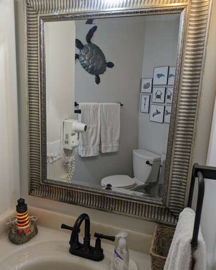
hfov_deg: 53.2
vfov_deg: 64.0
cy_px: 142
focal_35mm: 27
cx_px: 107
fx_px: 216
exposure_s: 1/120
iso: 62
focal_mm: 5.43
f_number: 1.89
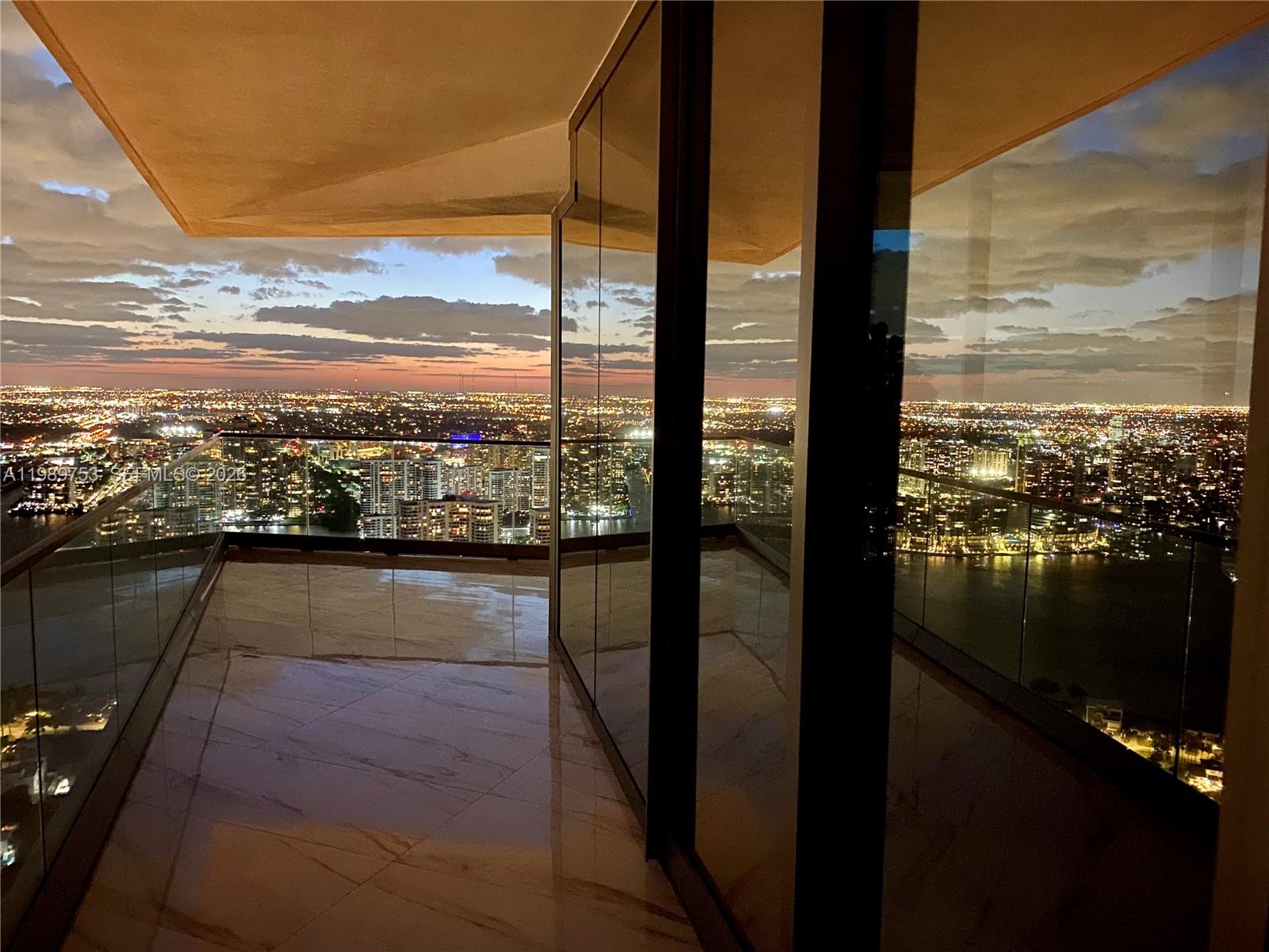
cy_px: 476
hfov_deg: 67.3
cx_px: 634
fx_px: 953
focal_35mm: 26
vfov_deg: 53.1
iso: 1000
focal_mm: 4.25
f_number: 1.8
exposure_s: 1/8
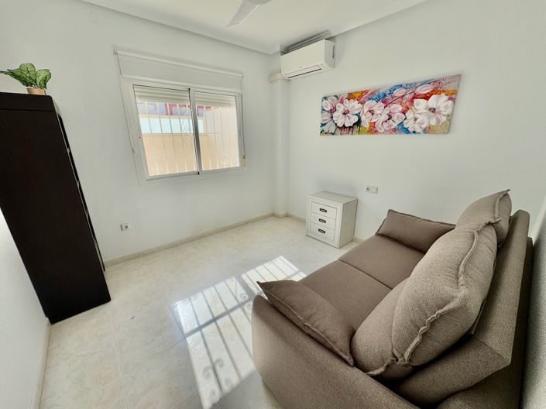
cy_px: 204
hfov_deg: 102.1
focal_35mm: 14
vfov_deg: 85.6
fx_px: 221
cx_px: 273
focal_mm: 2.22
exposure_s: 1/707
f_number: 2.2
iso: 50
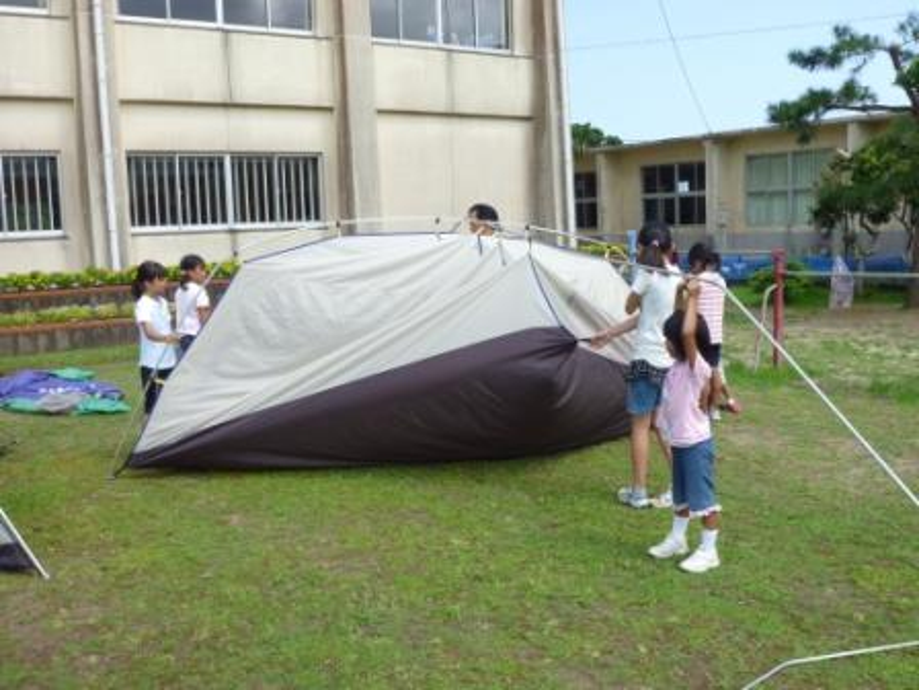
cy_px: 345
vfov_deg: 39.7
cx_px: 460
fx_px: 956
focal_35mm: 36
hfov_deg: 51.4
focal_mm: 6.3
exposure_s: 1/200
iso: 80
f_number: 4
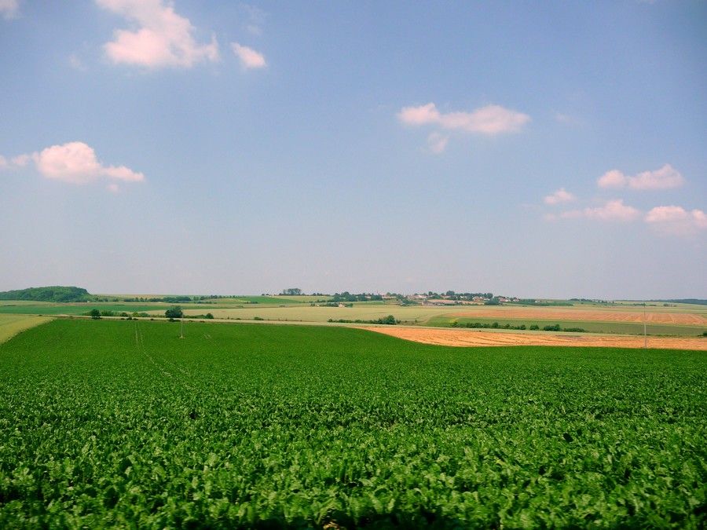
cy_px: 265
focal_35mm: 28
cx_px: 354
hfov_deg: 63.4
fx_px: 572
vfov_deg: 49.7
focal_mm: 4.7
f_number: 3.3
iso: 100
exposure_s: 1/1000
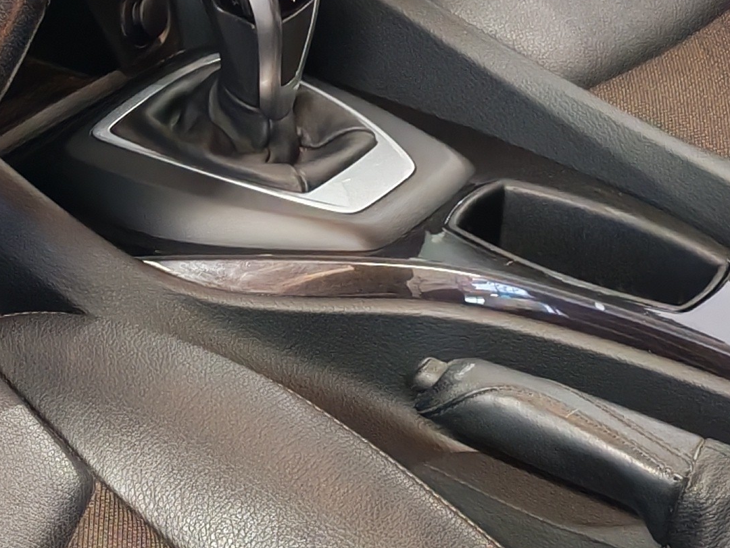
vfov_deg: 11.4
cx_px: -89
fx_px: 2720
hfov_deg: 14.9
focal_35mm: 129
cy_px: -21
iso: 1600
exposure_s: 1/50
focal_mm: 6.12
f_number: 1.9
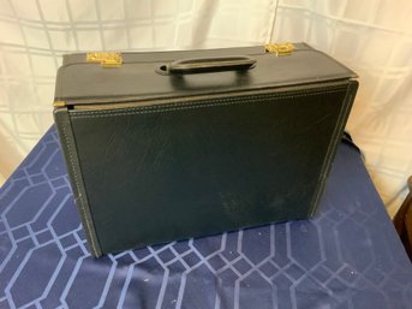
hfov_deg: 61.7
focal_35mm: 29
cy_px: 154
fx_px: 345
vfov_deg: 48.2
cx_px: 206
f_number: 1.8
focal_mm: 3
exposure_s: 1/30
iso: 320
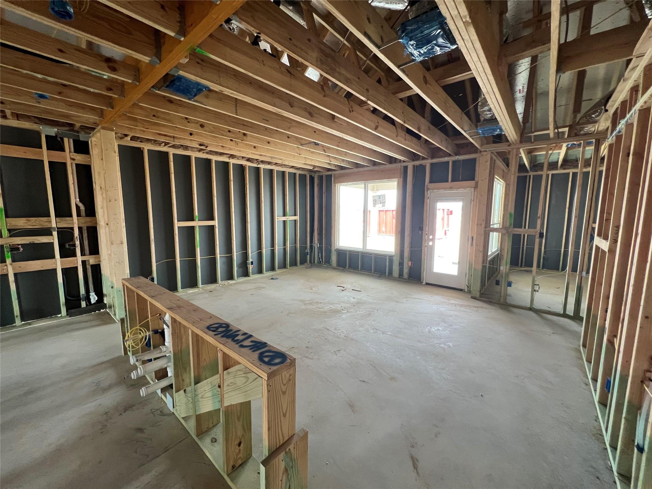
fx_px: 245
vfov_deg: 89.9
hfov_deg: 106.2
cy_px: 244
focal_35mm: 13
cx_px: 326
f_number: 1.8
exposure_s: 1/99
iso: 200
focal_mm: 1.57
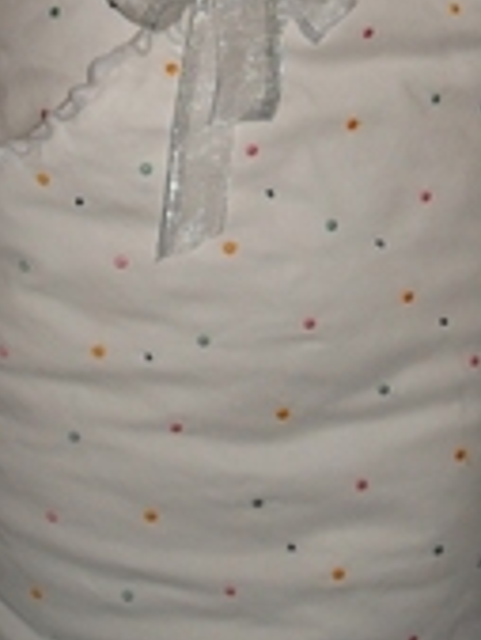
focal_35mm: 93
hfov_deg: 15.9
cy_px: -57
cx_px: 254
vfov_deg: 20.2
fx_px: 1721
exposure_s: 1/45
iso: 100
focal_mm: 6.2
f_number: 8.9
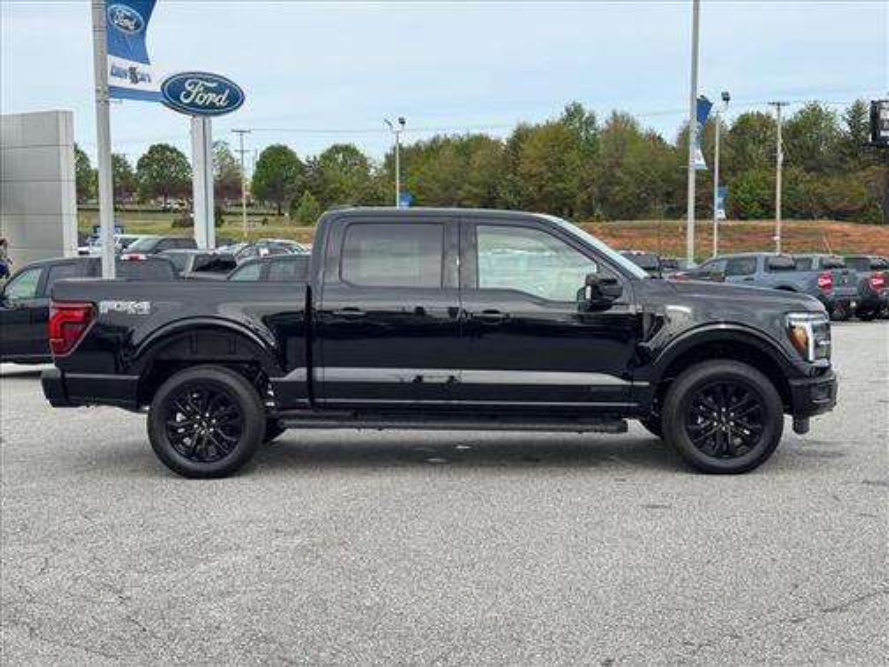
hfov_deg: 39.7
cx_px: 444
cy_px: 334
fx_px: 1233
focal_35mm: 48
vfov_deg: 30.3
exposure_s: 1/2252
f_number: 1.78
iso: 64
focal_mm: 6.76
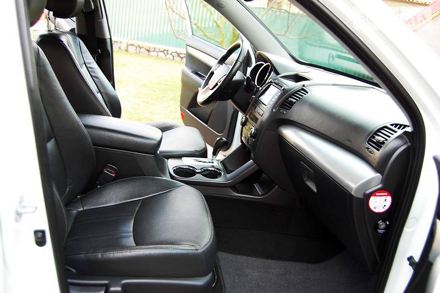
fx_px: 403
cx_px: 220
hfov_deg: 57.3
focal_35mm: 33
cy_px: 146
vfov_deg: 39.9
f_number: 4
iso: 400
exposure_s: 1/60
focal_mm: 22
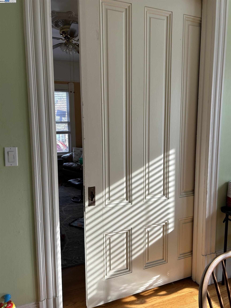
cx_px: 116
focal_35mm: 26
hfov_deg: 53.1
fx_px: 231
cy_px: 154
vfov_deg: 67.3
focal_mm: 5.7
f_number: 1.5
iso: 50
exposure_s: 1/361
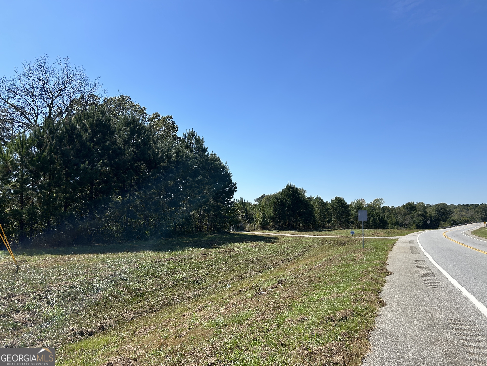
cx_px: 244
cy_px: 183
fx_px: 366
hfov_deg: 67.3
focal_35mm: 26
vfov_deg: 53.1
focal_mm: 5.7
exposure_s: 1/4115
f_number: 1.5
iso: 50
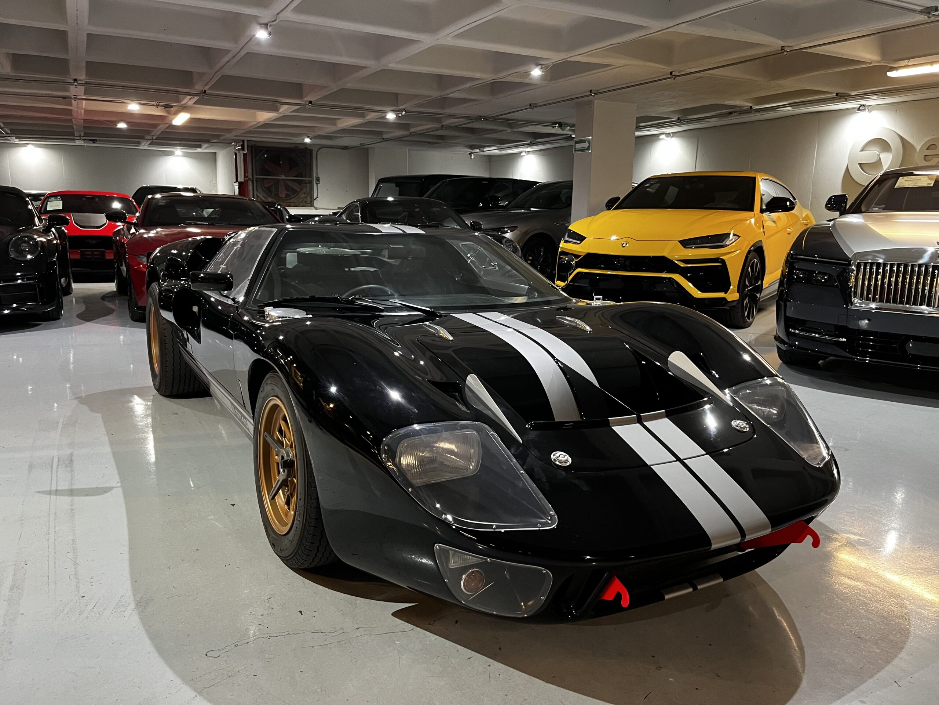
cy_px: 352
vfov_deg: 53.1
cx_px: 470
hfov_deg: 67.3
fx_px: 705
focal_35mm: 26
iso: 400
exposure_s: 1/40
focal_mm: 5.1
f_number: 1.6
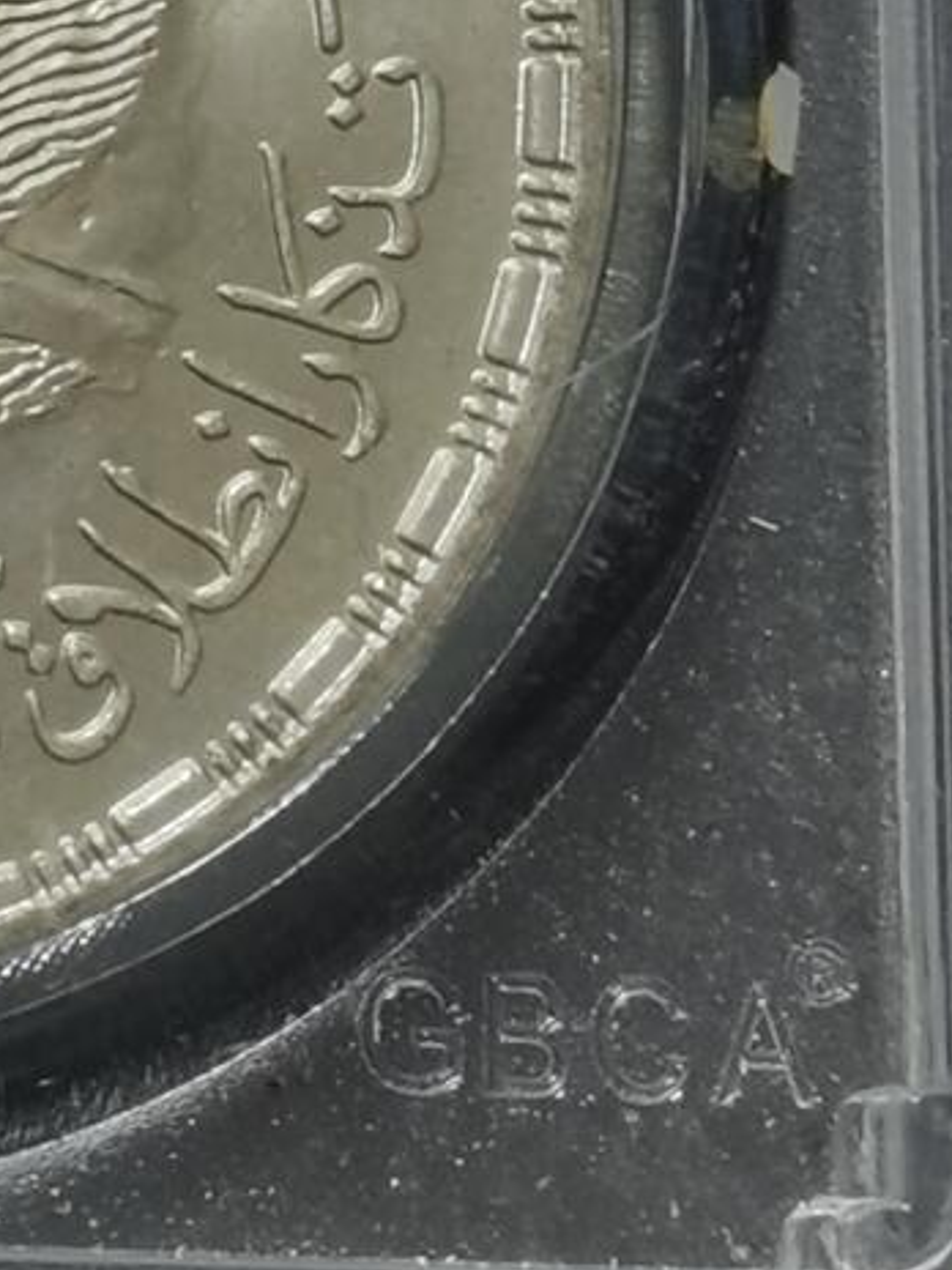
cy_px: -610
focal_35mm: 283
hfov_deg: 5.2
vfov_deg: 6.9
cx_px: -443
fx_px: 10377
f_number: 1.8
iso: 50
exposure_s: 1/100
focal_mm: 5.58
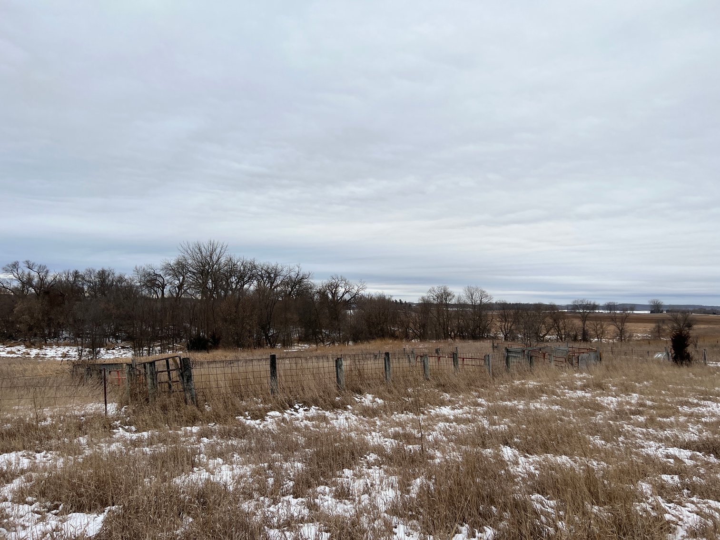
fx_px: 541
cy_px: 270
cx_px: 360
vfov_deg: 53.1
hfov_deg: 67.3
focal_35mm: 26
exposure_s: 1/4115
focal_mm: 5.7
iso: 50
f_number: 1.5
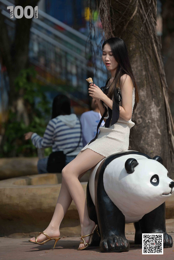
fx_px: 1377
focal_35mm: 190
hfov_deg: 7.2
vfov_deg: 10.8
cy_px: 130
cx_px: 87
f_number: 4
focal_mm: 190
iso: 200
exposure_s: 1/5000
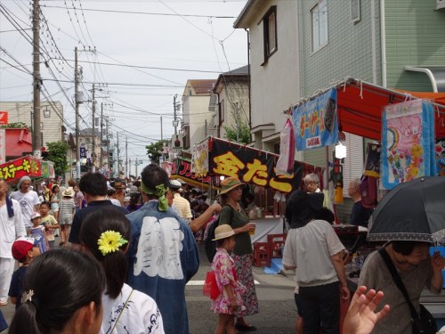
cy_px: 167
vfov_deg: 26.1
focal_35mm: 56
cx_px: 222
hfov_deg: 34.3
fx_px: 720
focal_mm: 9.52
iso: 80
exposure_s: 1/500
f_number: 4.5
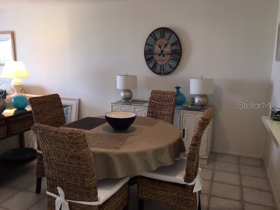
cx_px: 140
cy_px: 105
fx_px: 235
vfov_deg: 48.2
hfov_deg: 61.7
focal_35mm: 29
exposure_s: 1/30
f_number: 2.2
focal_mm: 4.15
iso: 50
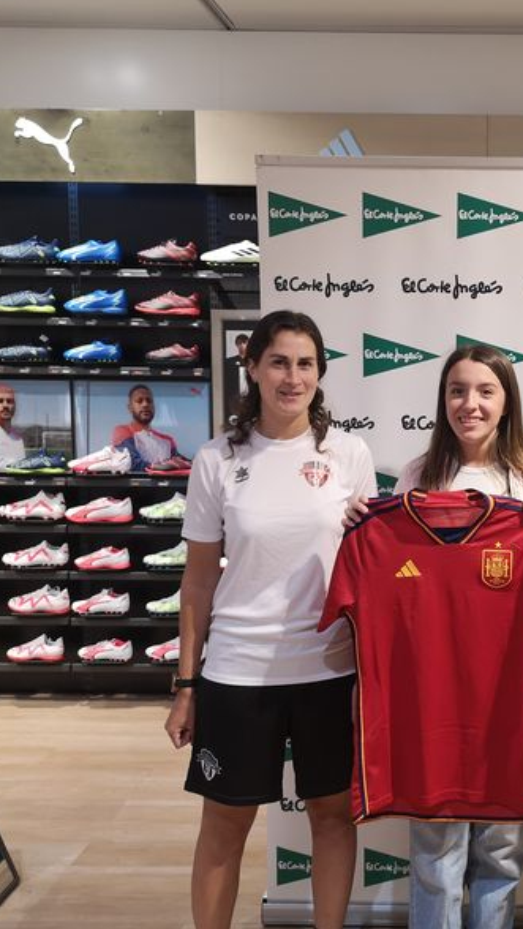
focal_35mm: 40
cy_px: 458
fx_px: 986
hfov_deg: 28.3
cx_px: 495
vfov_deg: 50.5
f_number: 1.8
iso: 100
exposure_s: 1/50
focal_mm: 5.58
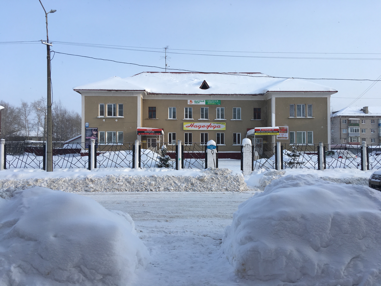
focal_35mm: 29
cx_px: 190
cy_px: 143
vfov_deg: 48.2
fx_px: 319
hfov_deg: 61.7
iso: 25
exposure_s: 1/1040
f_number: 2.2
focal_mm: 4.15
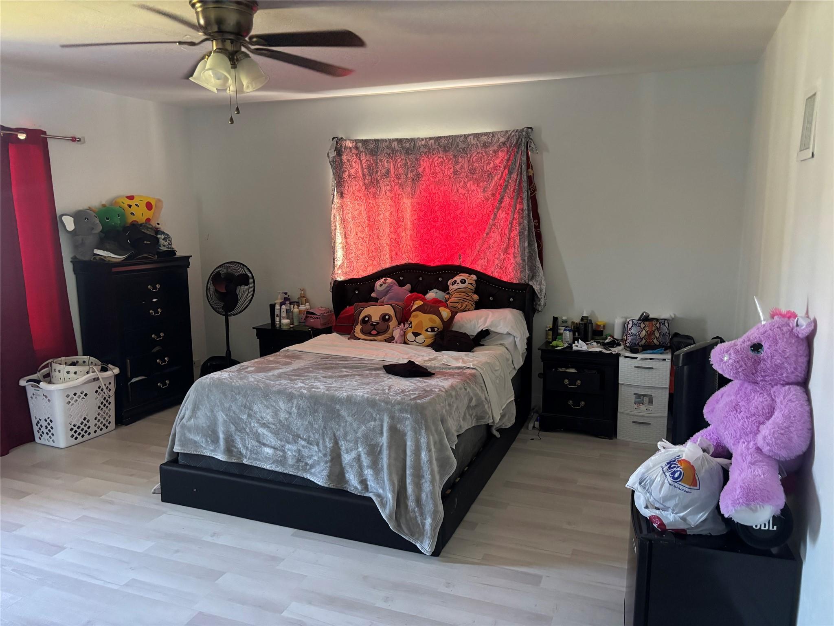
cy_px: 313
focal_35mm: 26
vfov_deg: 53.1
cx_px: 417
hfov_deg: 67.3
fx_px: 626
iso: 500
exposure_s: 1/40
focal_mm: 5.96
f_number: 1.6
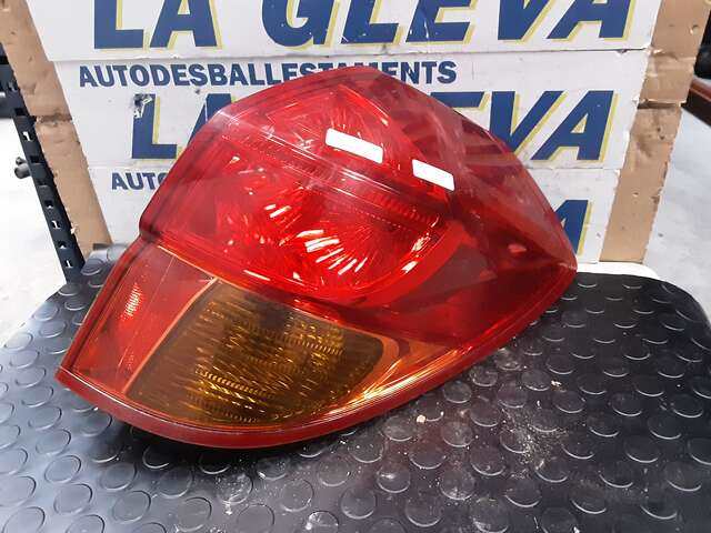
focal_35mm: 28
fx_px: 575
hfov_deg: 63.4
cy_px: 266
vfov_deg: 49.7
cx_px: 356
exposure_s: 1/20
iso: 400
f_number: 1.9
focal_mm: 2.9
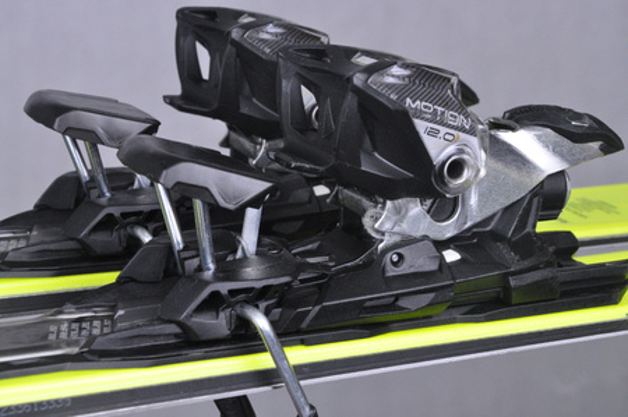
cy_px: 208
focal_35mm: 93
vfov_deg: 14.7
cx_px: 314
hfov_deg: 21.9
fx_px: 1621
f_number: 9.5
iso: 3200
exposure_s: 1/125
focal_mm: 62
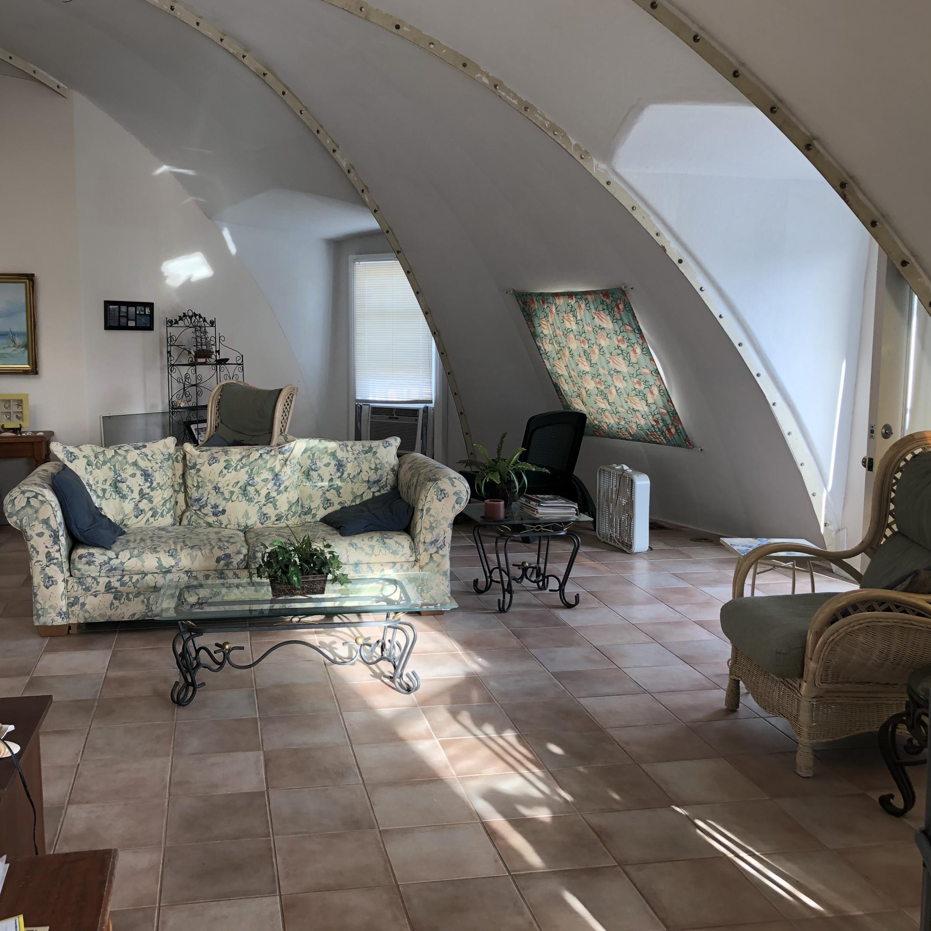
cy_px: 453
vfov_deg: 48.4
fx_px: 1035
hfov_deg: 48.2
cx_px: 375
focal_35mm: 34
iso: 64
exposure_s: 1/120
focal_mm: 3.99
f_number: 1.8
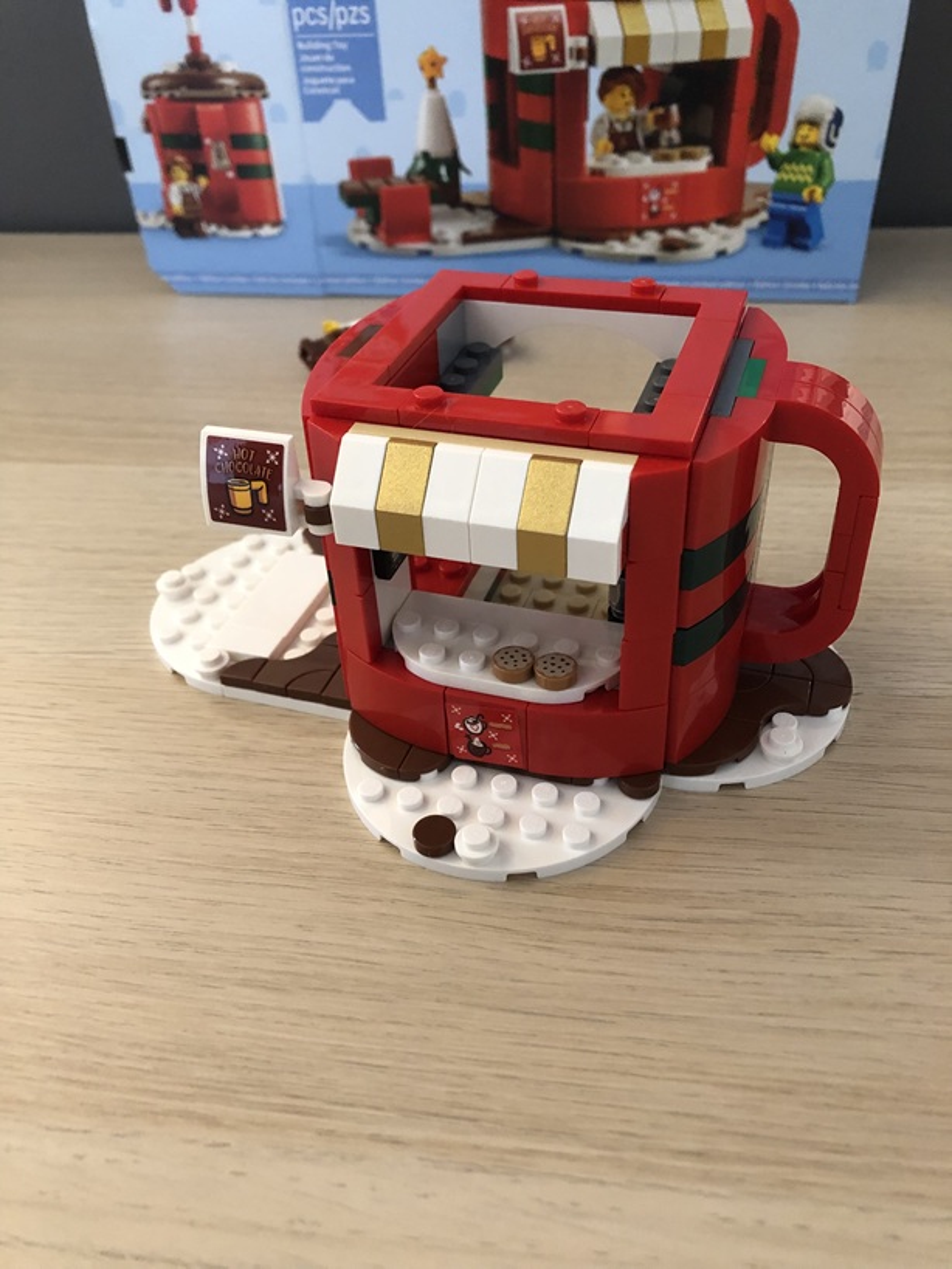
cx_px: 476
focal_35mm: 28
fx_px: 1027
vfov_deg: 63.5
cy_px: 634
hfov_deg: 49.7
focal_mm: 3.99
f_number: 1.8
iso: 100
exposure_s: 1/15
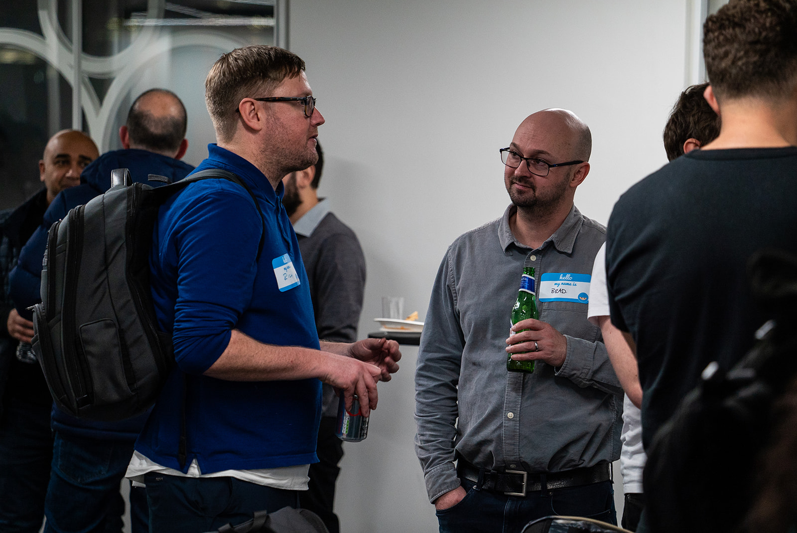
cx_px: 398
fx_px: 3389
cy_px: 266
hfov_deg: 13.4
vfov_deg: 9.0
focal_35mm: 153
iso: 1600
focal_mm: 153
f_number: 5
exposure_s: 1/160
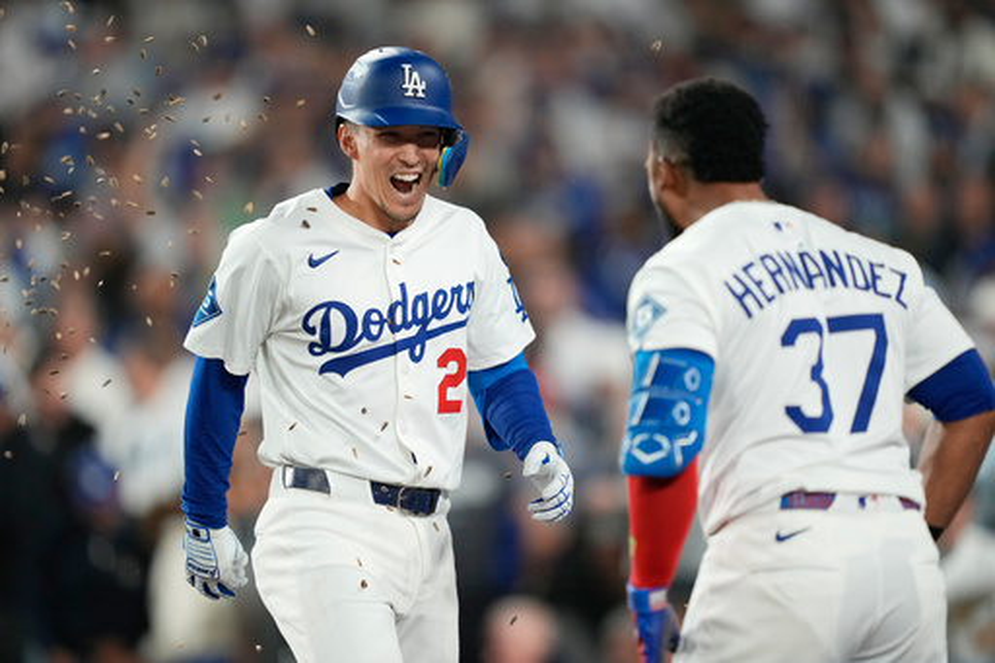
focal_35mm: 400
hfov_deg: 5.2
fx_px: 11051
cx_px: 498
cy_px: 332
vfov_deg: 3.4
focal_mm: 400
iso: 2500
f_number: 2.8
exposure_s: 1/1600
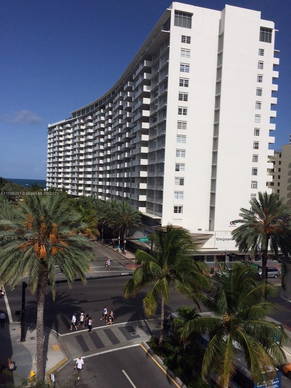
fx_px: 325
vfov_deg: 61.7
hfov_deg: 48.2
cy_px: 194
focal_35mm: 29
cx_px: 146
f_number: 2.2
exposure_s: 1/8264
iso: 40
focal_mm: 4.15
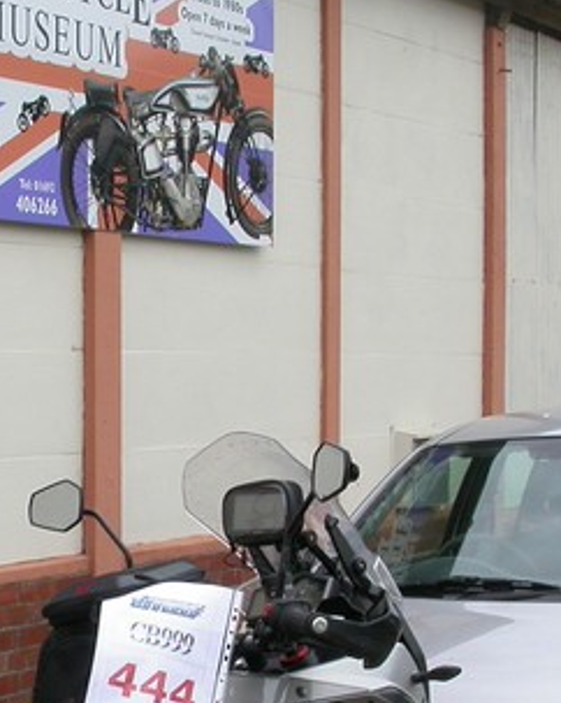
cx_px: 144
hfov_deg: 15.6
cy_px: 522
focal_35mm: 98
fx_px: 2036
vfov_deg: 19.4
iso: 100
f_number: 7.5
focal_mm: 7.85
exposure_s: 1/286
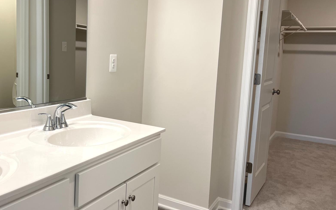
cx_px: 117
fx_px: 330
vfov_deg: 35.3
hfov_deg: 53.1
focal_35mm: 36
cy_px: 94
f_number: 1.5
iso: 80
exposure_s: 1/120
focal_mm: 5.7
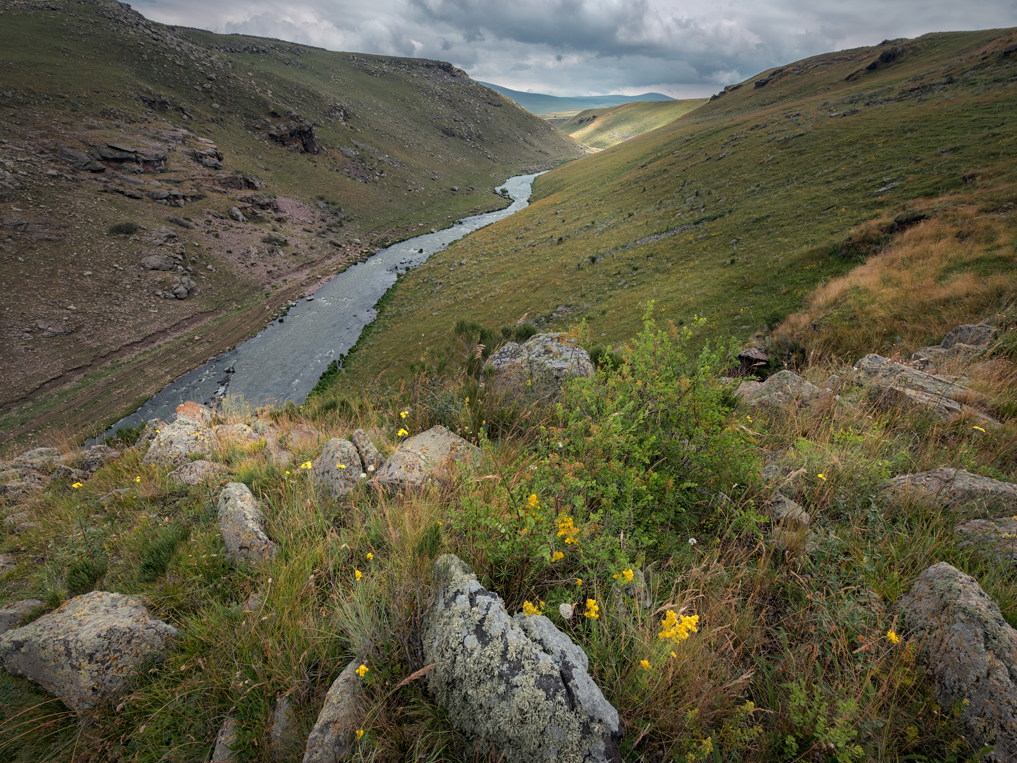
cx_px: 514
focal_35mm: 14
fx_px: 411
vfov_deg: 85.5
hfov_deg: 102.1
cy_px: 352
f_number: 11
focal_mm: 8
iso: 500
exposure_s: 1/180
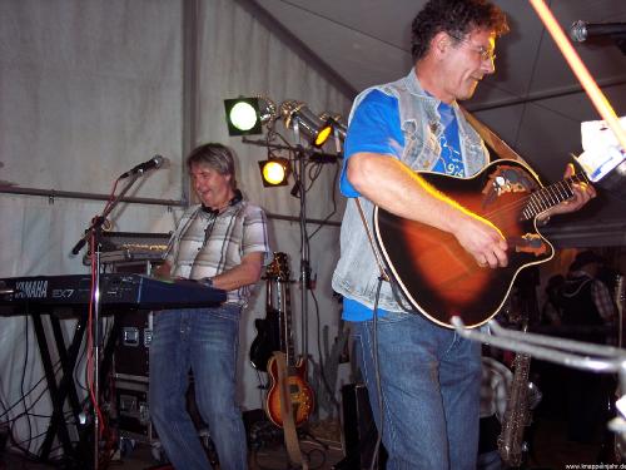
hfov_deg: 47.9
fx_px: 705
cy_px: 235
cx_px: 313
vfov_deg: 36.8
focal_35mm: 39
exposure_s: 1/60
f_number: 2.8
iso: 100
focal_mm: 8
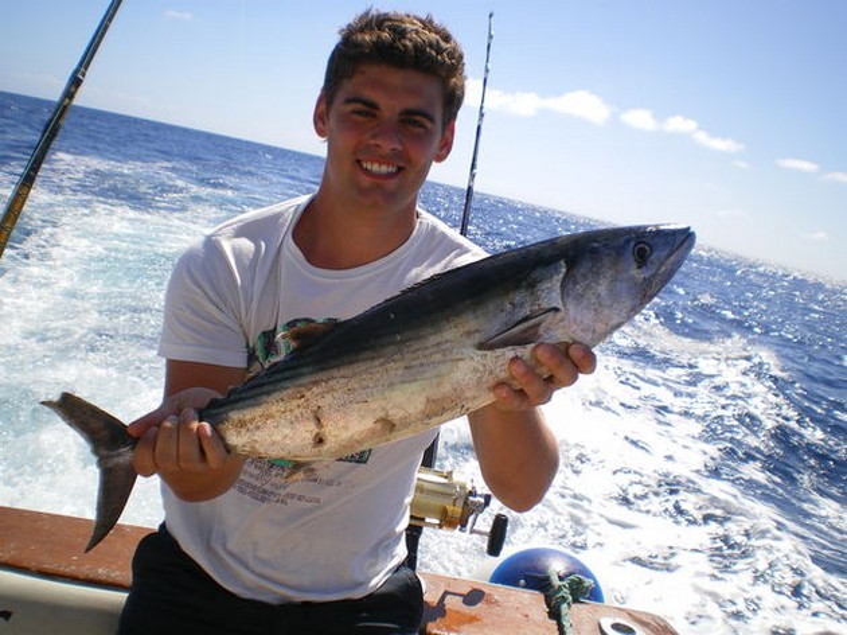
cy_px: 318
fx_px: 881
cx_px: 424
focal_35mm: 36
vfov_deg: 39.6
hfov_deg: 51.4
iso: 50
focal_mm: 6.3
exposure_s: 1/500
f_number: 4.6
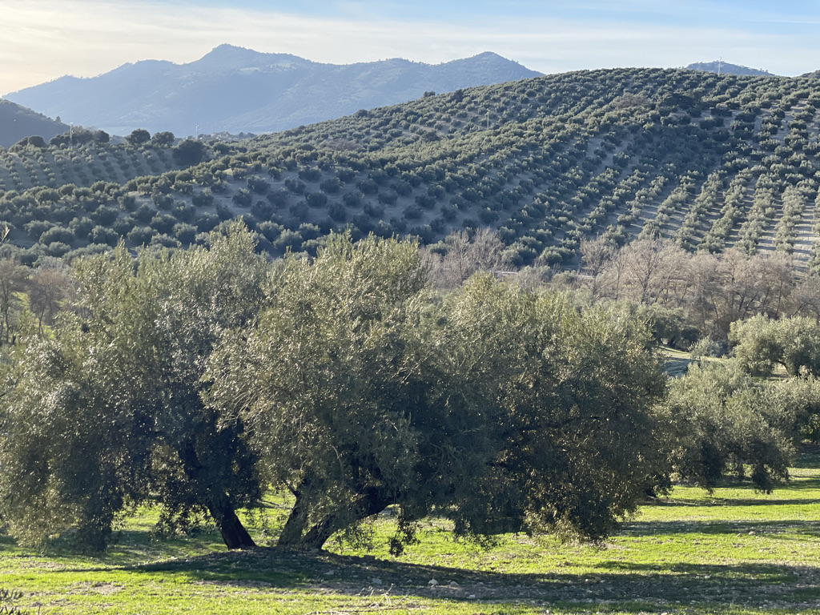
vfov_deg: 28.0
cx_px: 410
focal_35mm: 52
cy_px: 308
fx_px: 1232
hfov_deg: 36.8
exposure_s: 1/1089
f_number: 2
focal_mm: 6
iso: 25
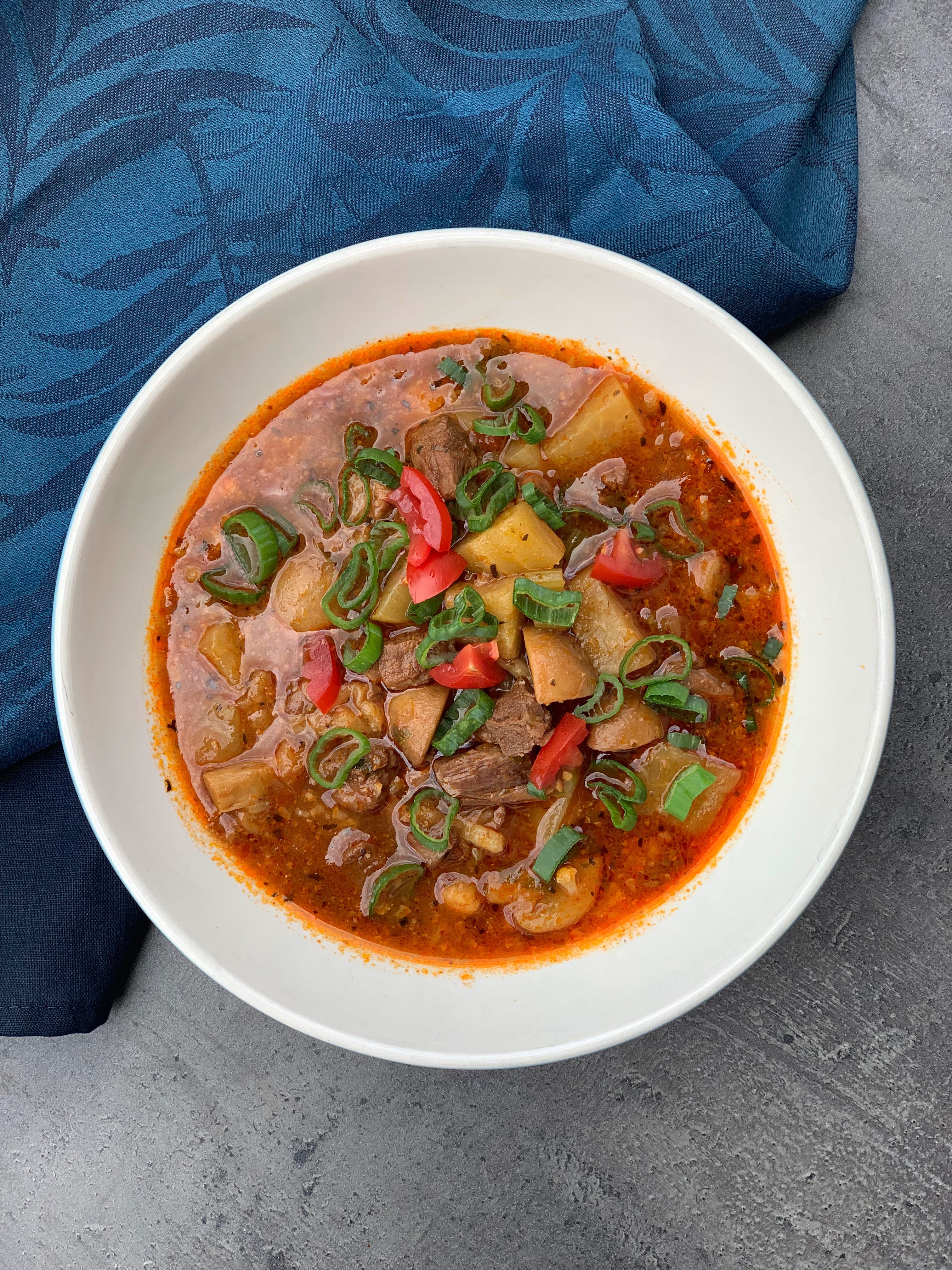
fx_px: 1907
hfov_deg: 28.0
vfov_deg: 36.8
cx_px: 476
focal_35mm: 52
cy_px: 635
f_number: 2.4
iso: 16
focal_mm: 6
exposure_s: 1/184
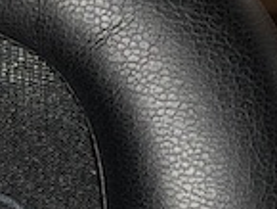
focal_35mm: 264
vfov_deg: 5.6
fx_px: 2114
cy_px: 153
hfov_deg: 7.5
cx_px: 290
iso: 64
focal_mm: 6.76
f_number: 1.78
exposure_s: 1/8772
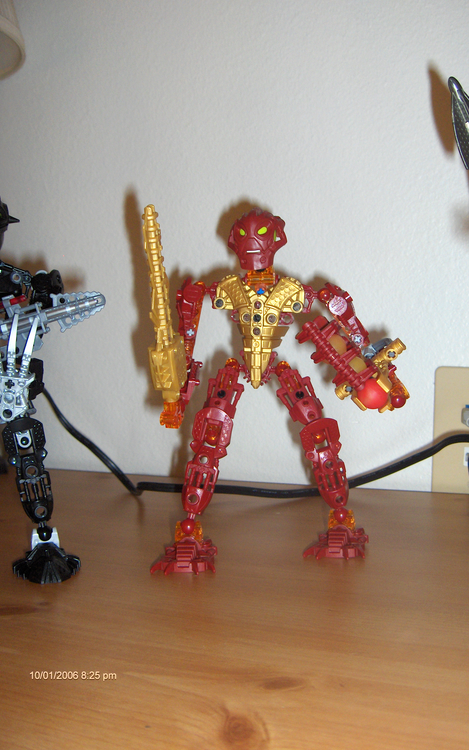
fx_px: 859
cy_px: 373
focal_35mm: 42
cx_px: 258
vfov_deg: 47.2
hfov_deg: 30.5
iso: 100
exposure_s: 1/60
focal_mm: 8
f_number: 2.8
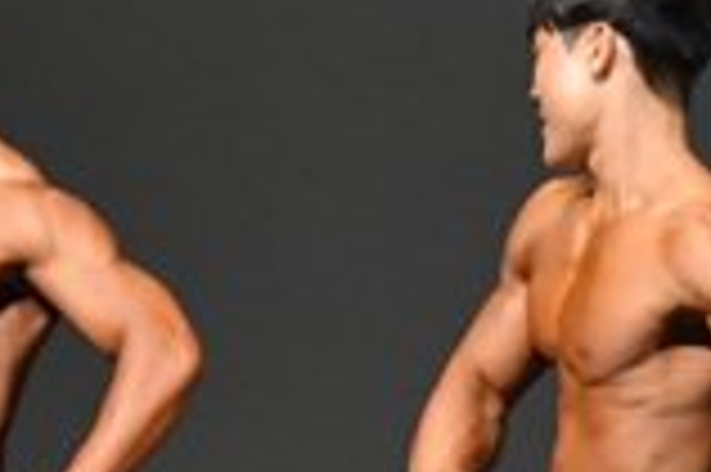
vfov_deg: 1.1
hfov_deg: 1.7
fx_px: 24662
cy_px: 535
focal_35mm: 1250
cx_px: 182
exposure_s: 1/400
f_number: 5.6
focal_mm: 170
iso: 5000
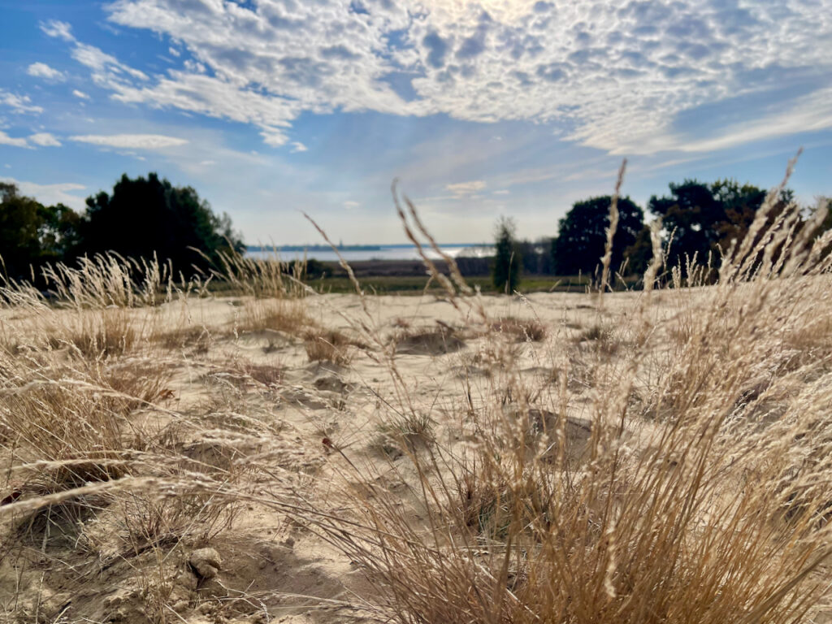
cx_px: 416
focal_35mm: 25
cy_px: 312
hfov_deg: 69.4
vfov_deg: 54.9
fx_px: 601
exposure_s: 1/9174
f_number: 1.6
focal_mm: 5.1
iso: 32
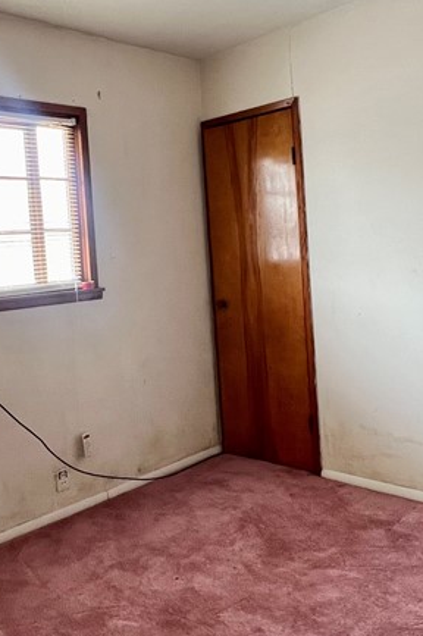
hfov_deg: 40.8
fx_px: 565
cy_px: 270
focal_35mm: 32
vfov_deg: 58.5
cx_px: 166
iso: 200
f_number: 1.8
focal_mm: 1.57
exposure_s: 1/99
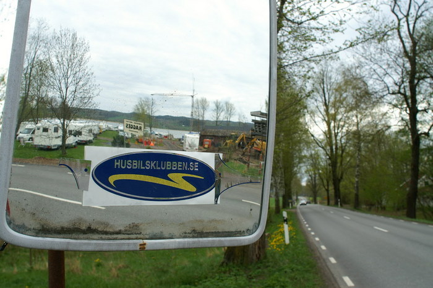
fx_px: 433
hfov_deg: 53.2
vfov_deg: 36.8
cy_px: 144
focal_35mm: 36
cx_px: 216
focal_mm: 24
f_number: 8
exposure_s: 1/200
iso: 100
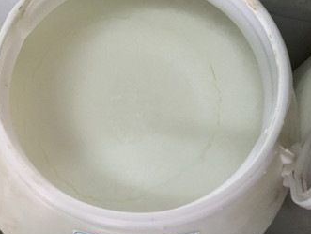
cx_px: 125
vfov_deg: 40.7
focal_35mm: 35
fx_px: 315
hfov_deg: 52.2
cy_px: 125
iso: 125
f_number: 2.2
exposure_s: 1/10
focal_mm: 4.15
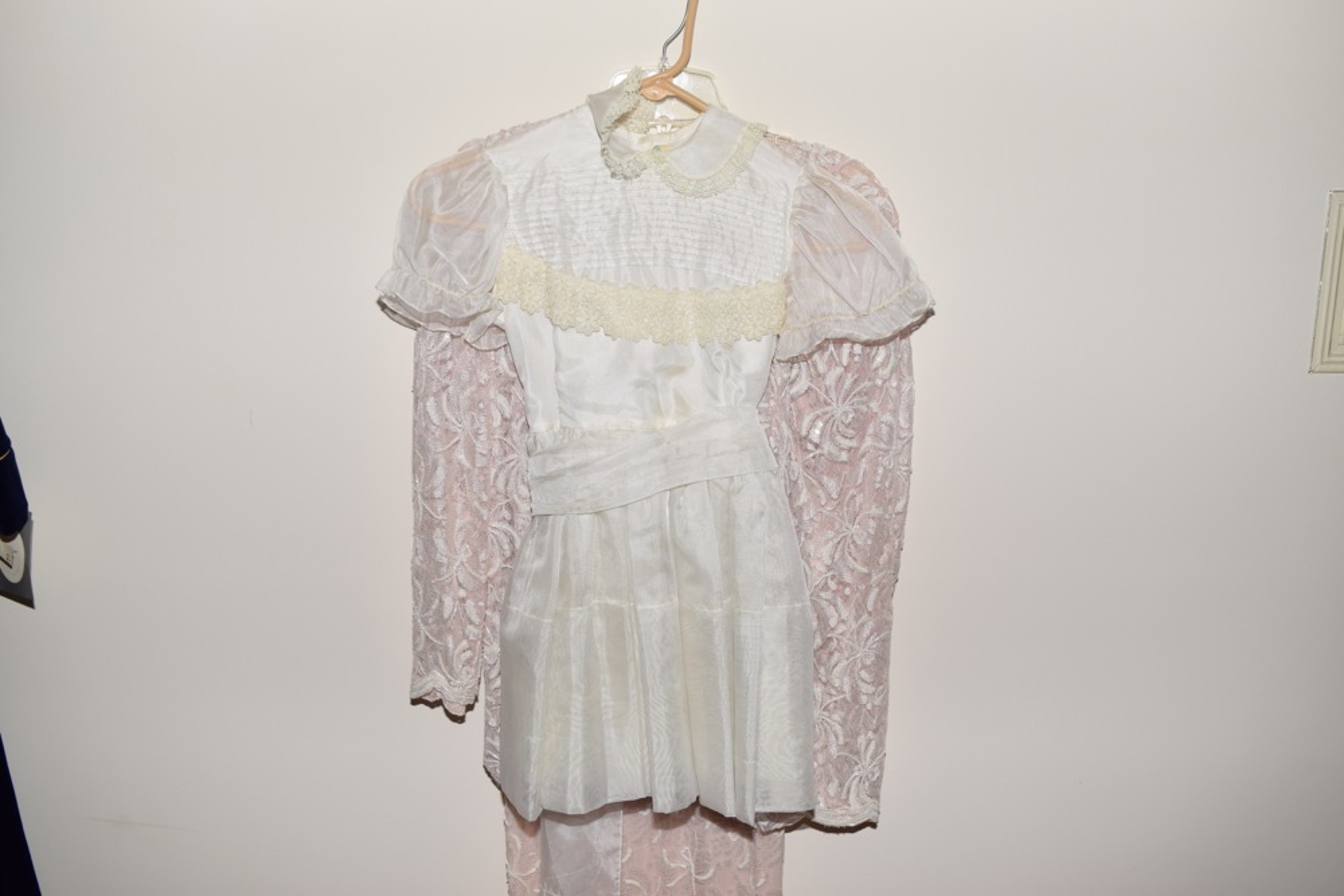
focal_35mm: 36
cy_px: 448
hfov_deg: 53.1
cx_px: 672
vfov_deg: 36.9
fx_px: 1344
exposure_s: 1/100
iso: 100
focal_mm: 24
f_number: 5.6
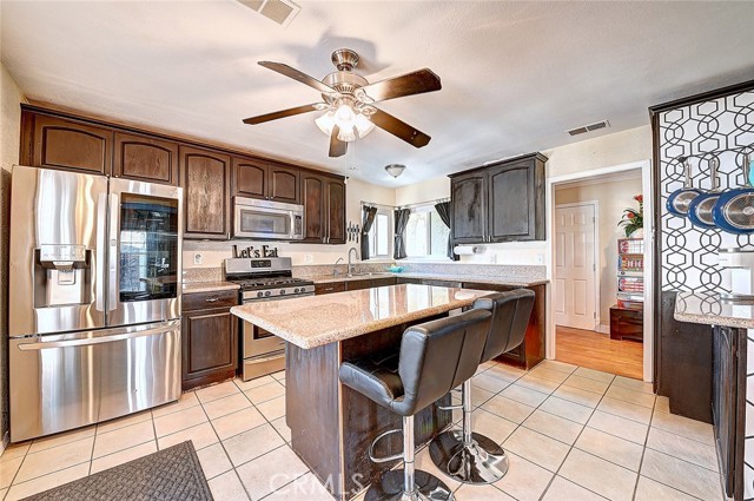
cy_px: 250
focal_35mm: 13
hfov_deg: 108.4
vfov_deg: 85.3
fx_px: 272
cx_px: 377
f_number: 8
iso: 250
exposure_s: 1/2.5
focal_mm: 13
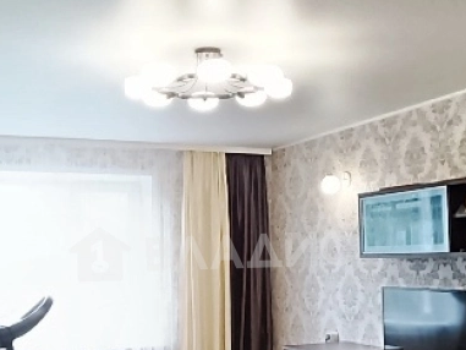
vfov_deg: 25.9
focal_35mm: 56
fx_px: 754
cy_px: 249
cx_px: 212
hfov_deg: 34.3
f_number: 2.2
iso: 827
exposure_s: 1/50
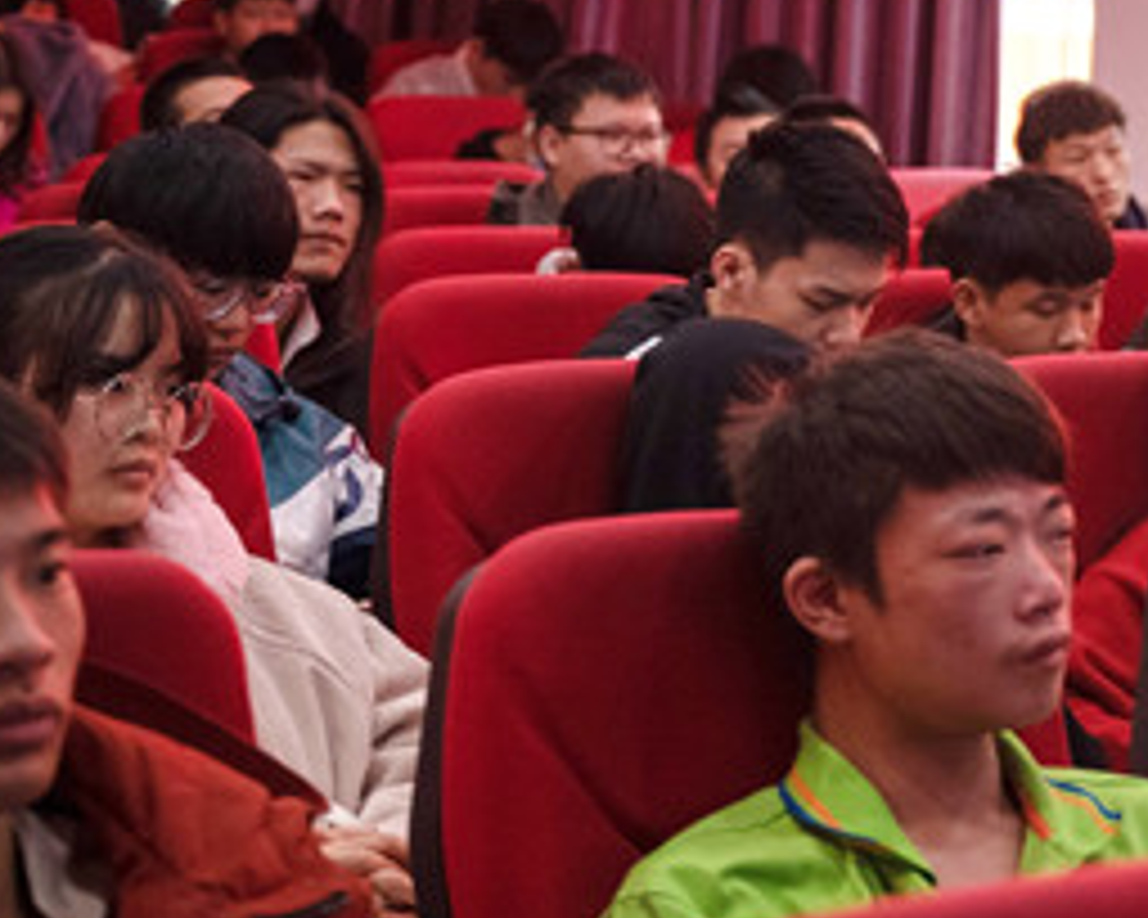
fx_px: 4213
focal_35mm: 124
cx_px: 1621
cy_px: 230
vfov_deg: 12.4
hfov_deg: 14.6
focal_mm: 45
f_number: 2.8
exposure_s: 1/200
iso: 1600
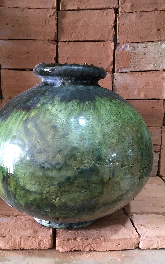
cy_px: 132
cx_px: 68
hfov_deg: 40.5
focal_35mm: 31
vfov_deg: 61.2
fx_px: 223
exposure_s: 1/20
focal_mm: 4.15
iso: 200
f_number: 2.2
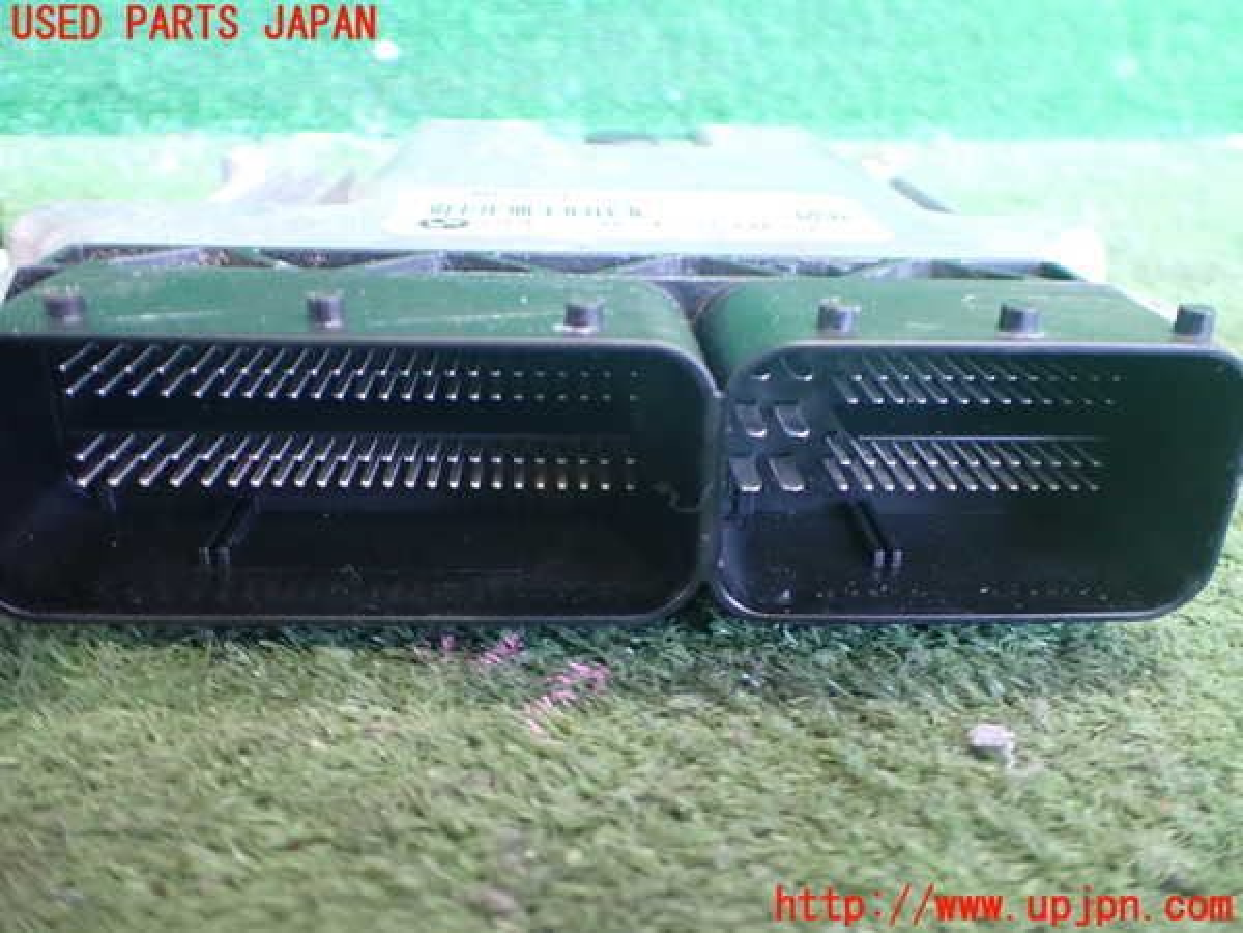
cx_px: 622
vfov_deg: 46.8
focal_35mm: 30
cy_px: 466
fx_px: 1077
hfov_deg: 60.0
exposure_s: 1/30
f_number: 2.3
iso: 800
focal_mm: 5.4
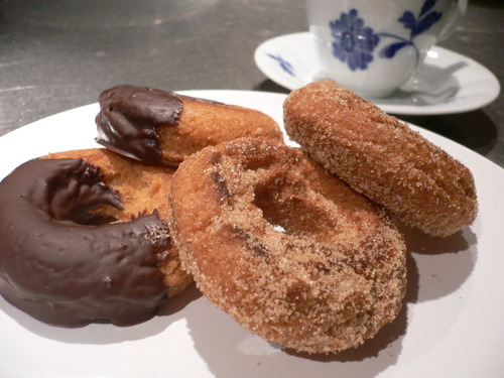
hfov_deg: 52.6
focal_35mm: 35
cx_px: 252
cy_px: 189
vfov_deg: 40.7
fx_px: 510
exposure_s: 1/40
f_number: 2.8
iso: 100
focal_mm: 5.8
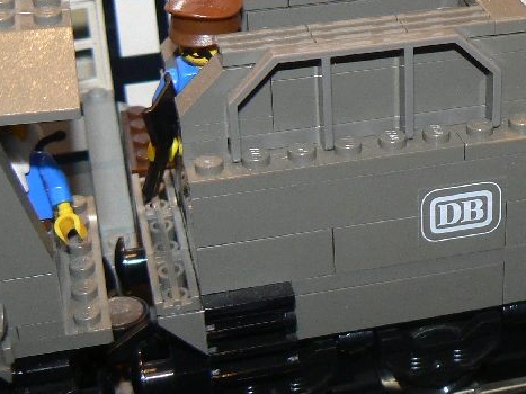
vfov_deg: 18.5
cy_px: 97
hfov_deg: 24.4
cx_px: 400
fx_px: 1200
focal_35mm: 79
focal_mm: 6
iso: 100
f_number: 2.8
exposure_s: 1/30
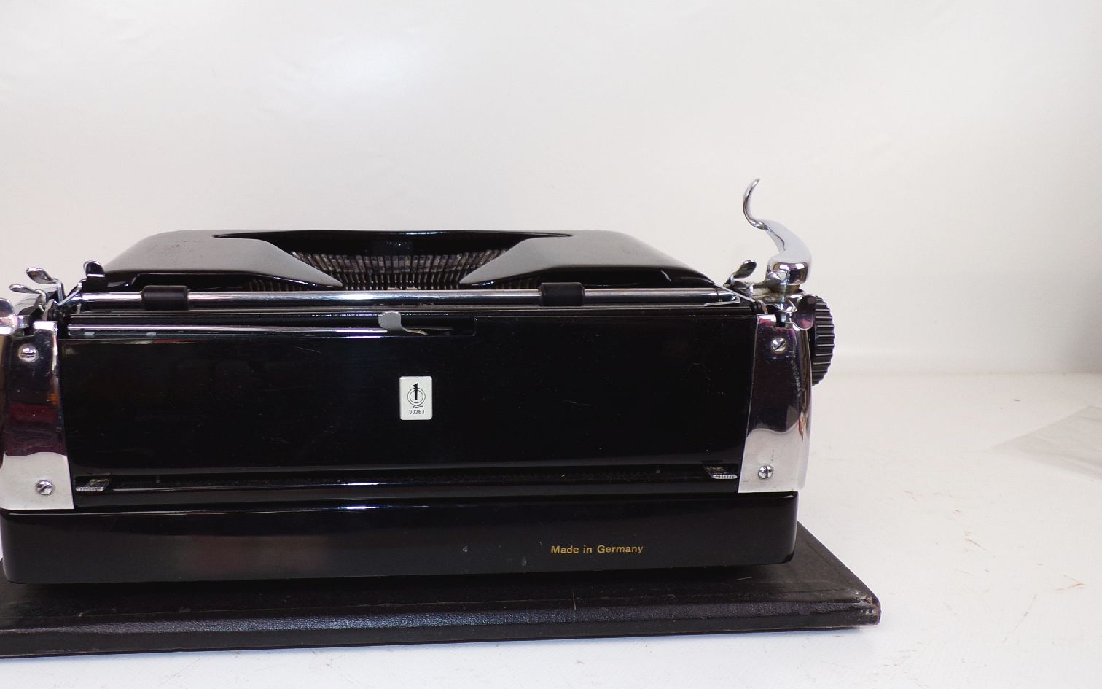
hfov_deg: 60.6
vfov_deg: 40.1
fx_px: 931
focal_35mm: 31
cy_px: 464
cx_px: 433
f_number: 3
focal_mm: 4.3
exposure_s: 1/50
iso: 80
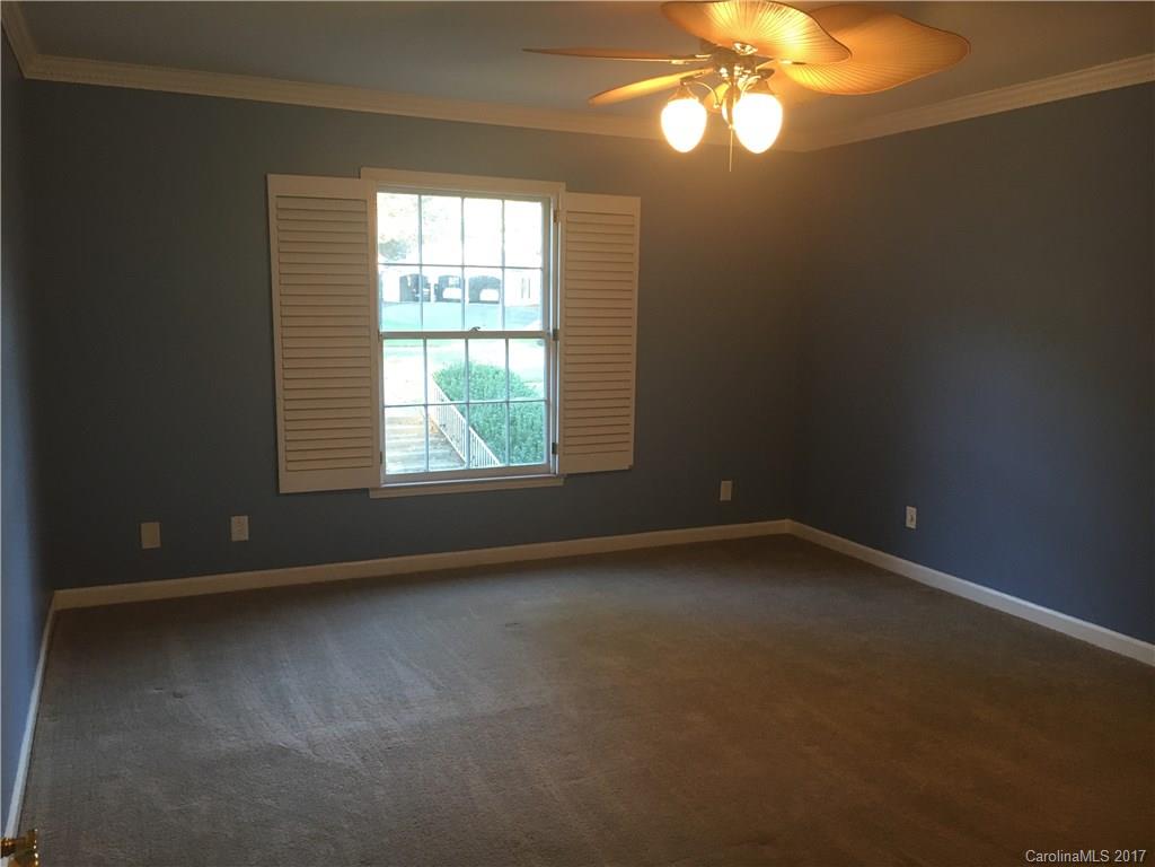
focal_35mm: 29
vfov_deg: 48.2
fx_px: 968
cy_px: 434
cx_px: 578
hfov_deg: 61.7
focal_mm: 4.15
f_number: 2.2
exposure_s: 1/30
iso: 100
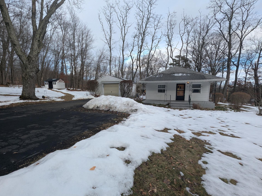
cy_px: 104
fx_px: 106
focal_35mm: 14
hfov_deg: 102.1
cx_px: 129
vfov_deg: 85.6
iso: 46
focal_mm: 1.95
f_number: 2.2
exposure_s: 1/446
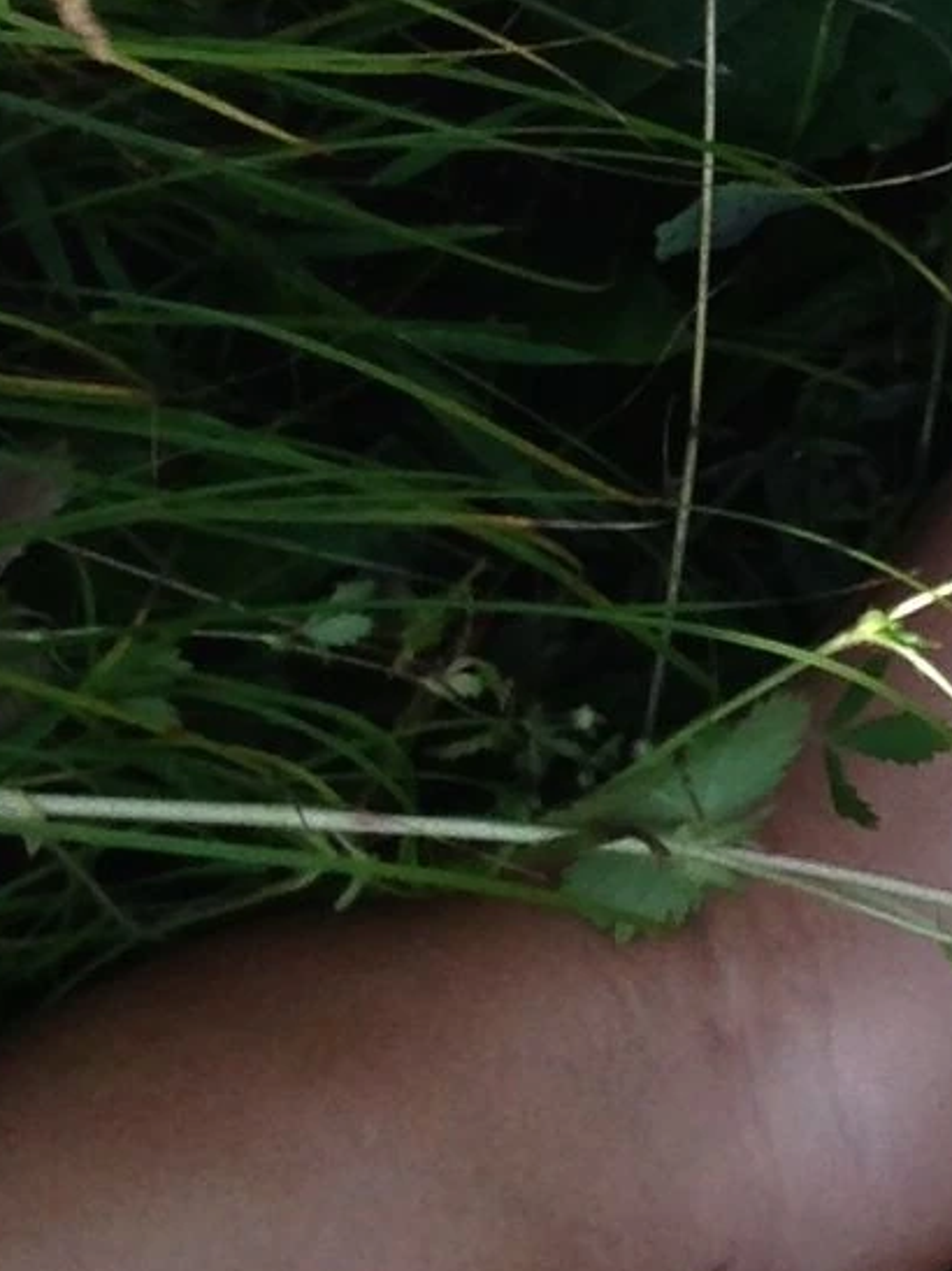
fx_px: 7227
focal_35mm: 197
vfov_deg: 9.7
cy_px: -711
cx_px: 2529
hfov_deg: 7.0
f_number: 2.4
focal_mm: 4.12
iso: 50
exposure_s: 1/438
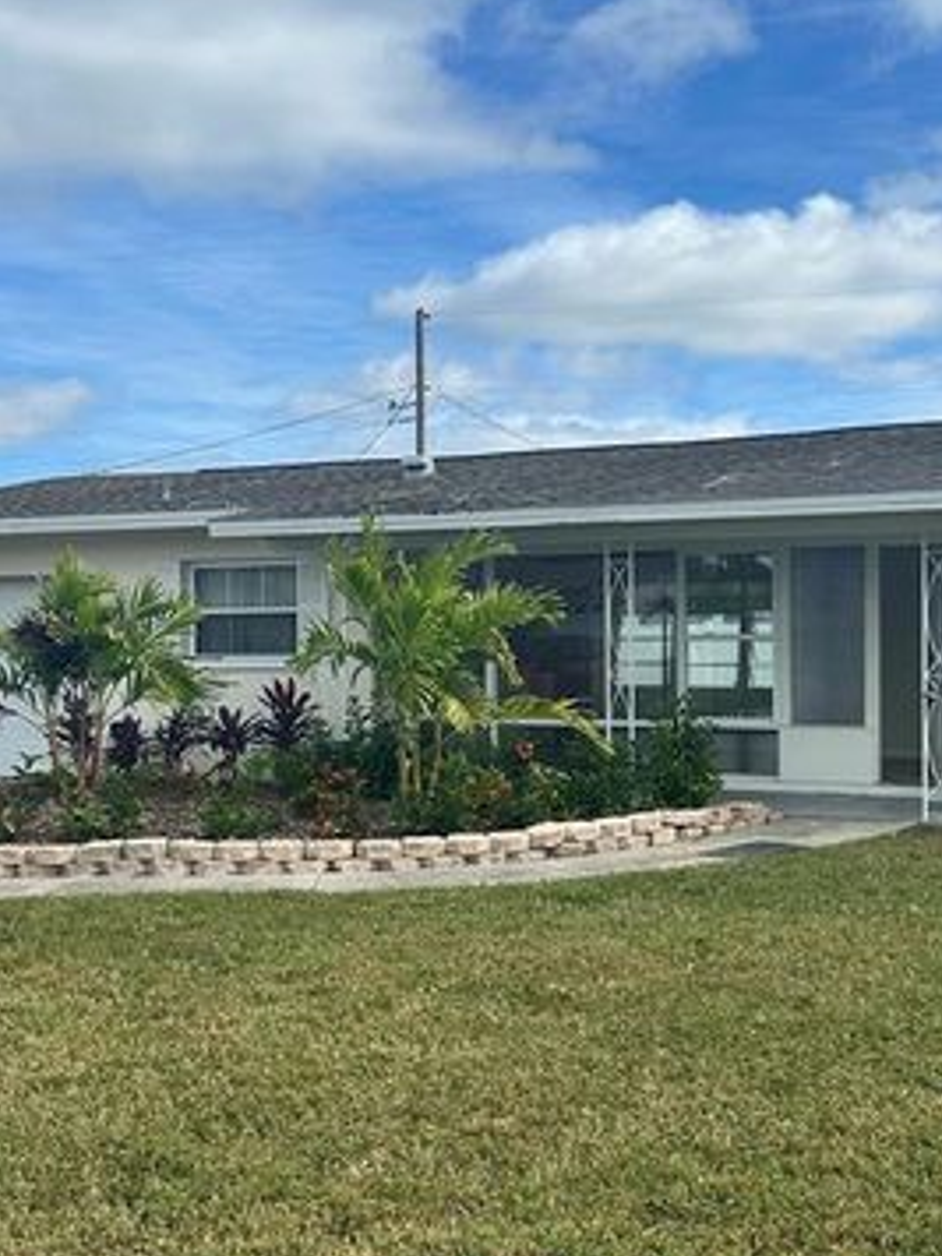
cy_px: 676
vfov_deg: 42.0
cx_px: 536
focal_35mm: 45
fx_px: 1633
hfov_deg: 32.1
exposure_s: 1/5525
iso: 80
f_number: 1.78
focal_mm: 6.86
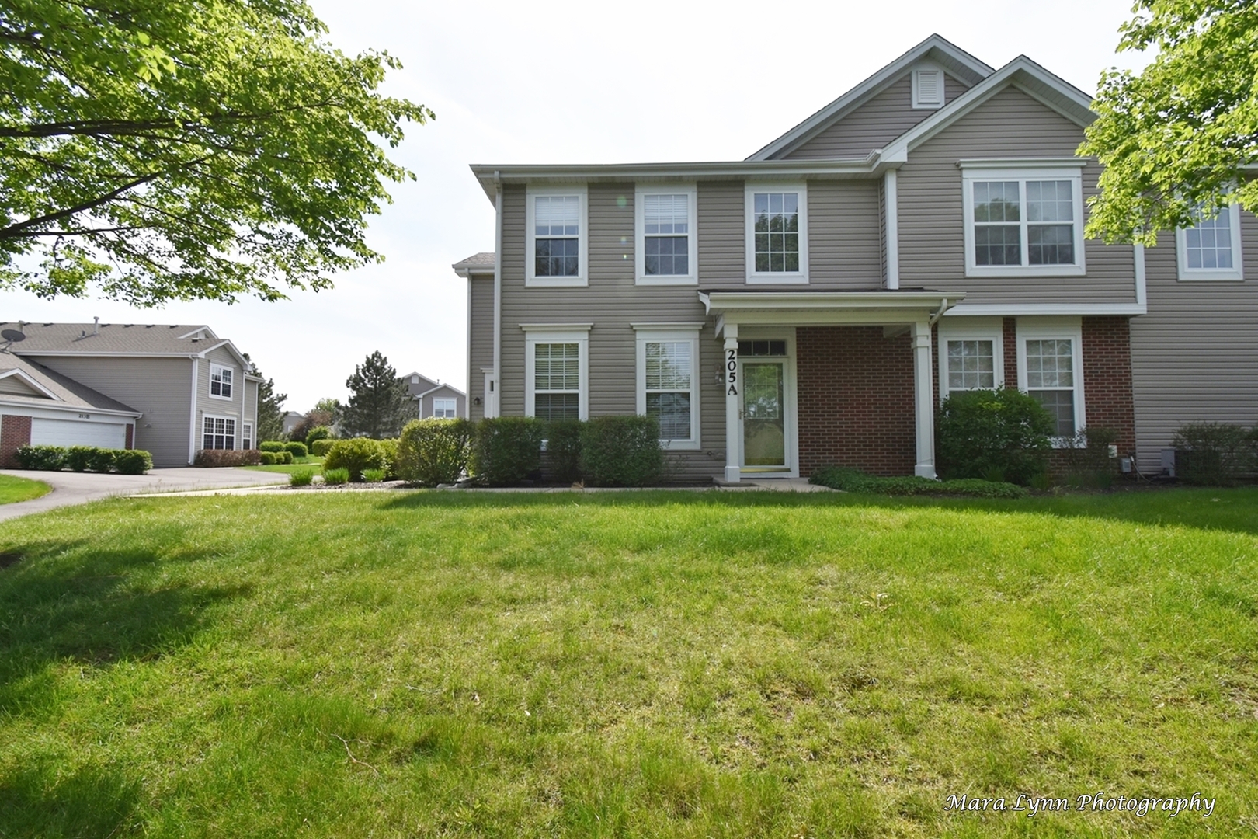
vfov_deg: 77.3
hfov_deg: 100.4
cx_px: 629
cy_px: 420
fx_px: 524
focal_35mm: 15
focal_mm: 10
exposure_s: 1/400
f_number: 10
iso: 200
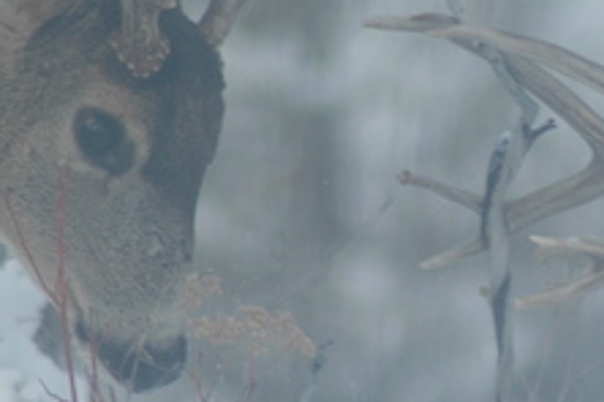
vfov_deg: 1.1
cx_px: 694
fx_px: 21507
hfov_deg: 1.6
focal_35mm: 1282
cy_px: 227
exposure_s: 1/400
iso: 200
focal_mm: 250
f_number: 6.3
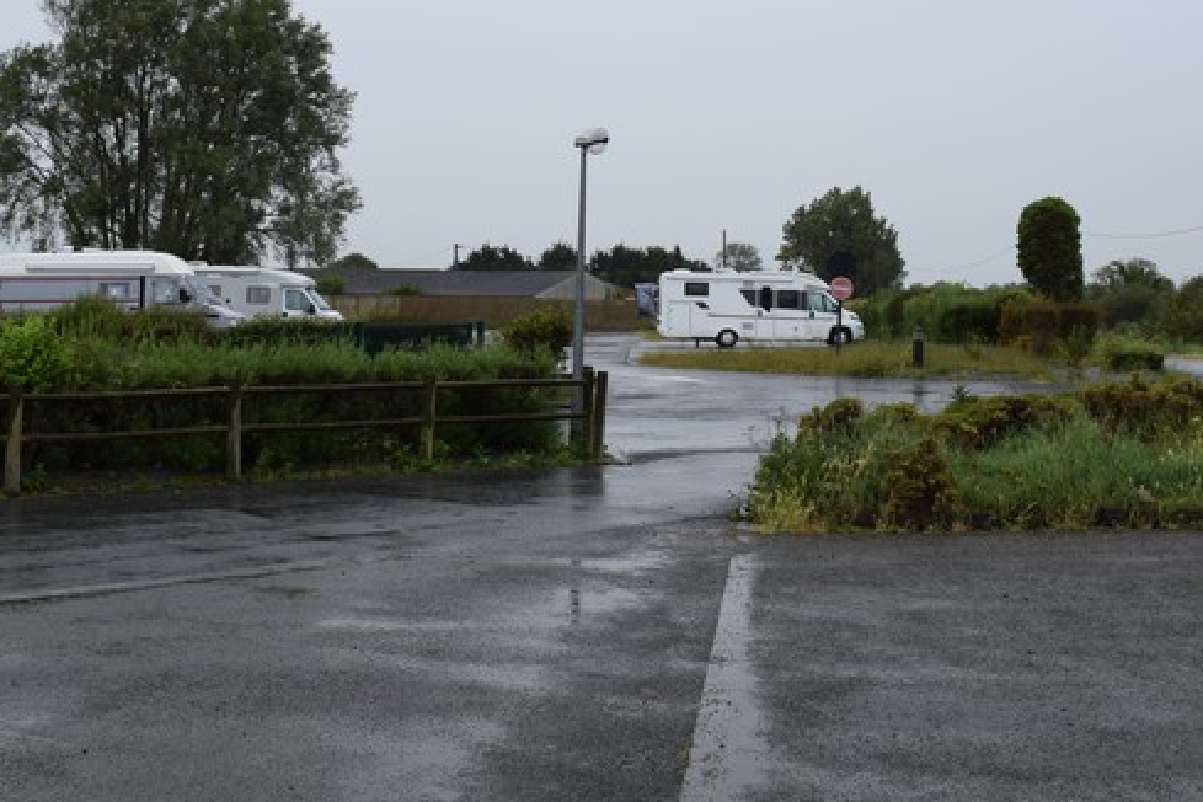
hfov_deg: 36.9
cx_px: 598
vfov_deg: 24.7
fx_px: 1804
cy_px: 171
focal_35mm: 54
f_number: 8
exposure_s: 1/250
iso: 250
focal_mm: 22
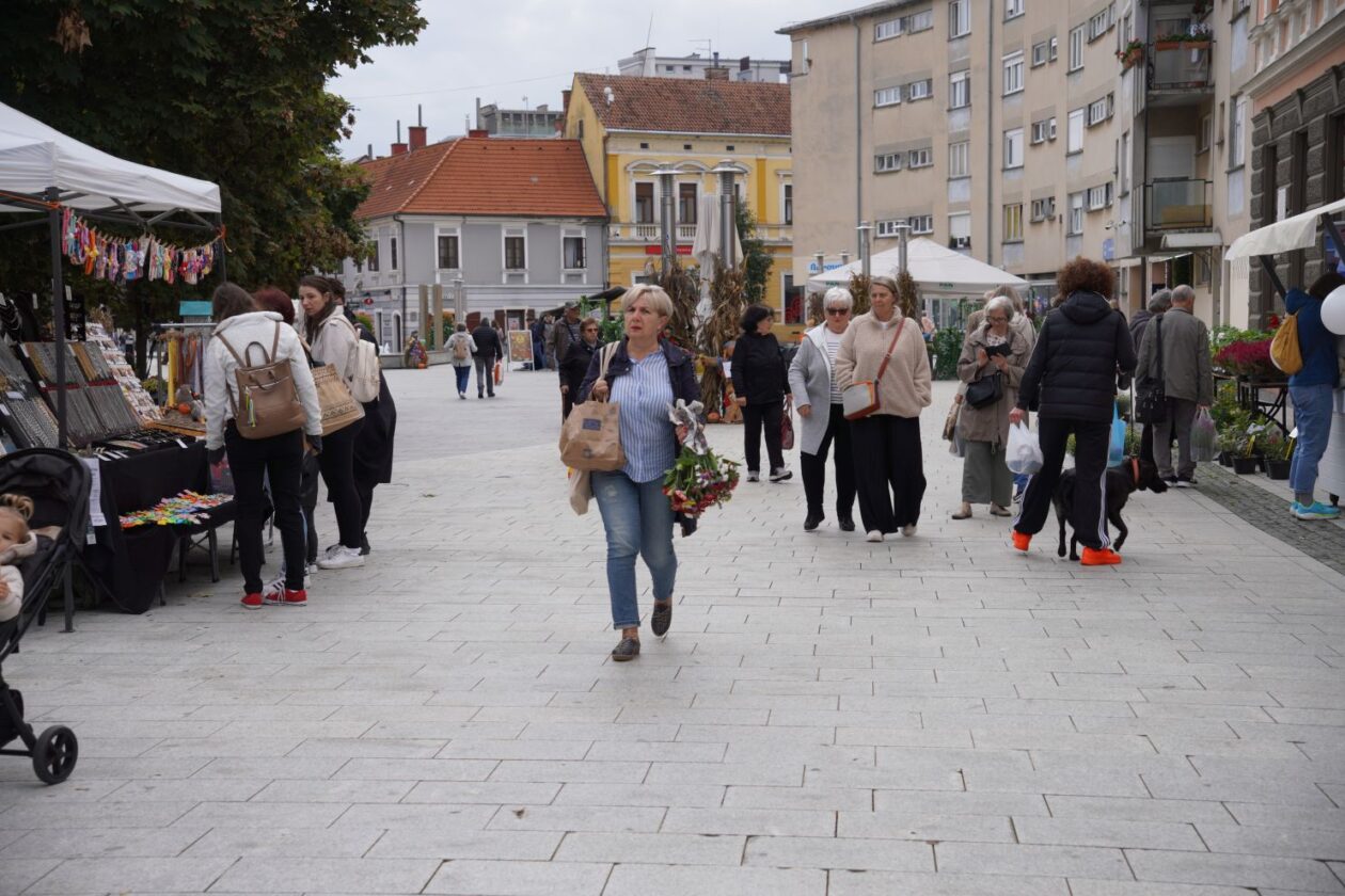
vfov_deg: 25.1
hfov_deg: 37.0
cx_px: 672
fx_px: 2012
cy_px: 448
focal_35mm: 54
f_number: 4
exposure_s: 1/400
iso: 100
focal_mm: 35.9
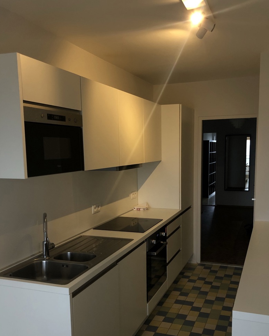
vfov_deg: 52.6
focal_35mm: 34
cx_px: 156
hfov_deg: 43.2
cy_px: 198
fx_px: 338
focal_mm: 4
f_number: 1.8
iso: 40
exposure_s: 1/25
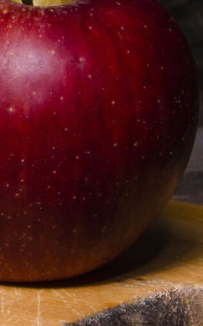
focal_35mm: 275
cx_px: -328
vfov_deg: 7.6
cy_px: 69
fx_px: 2436
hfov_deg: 4.6
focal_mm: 38
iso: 100
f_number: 16
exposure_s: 50
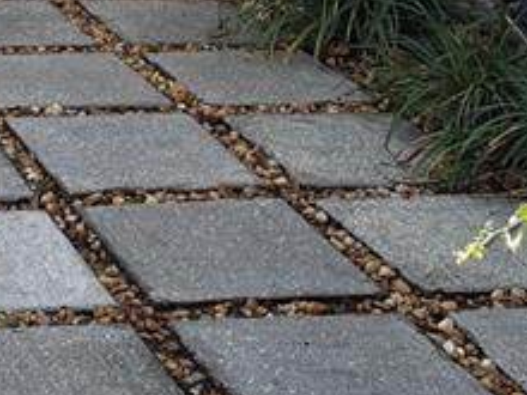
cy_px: -232
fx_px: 1842
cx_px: -376
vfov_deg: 11.6
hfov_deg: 14.6
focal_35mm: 121
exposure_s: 1/339
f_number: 1.6
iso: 64
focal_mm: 5.96
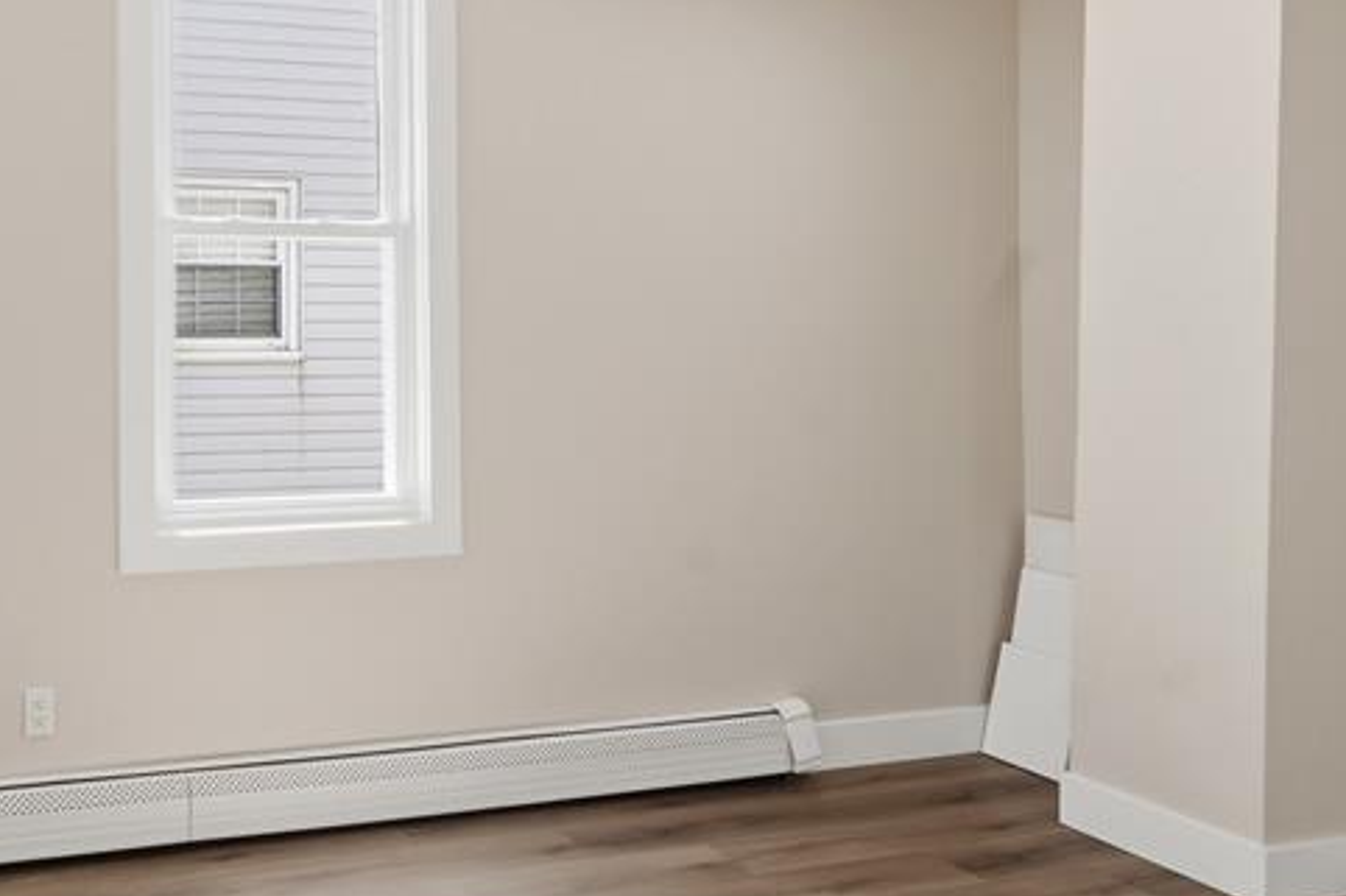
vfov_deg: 38.5
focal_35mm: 34
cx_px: 195
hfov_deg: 50.9
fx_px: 1271
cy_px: 317
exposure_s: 1/10
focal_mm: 16
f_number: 8
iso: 100
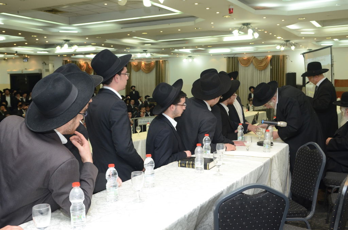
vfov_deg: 34.1
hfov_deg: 49.6
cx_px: 174
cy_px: 115
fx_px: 376
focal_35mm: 39
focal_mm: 26
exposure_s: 1/125
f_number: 4.5
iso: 800
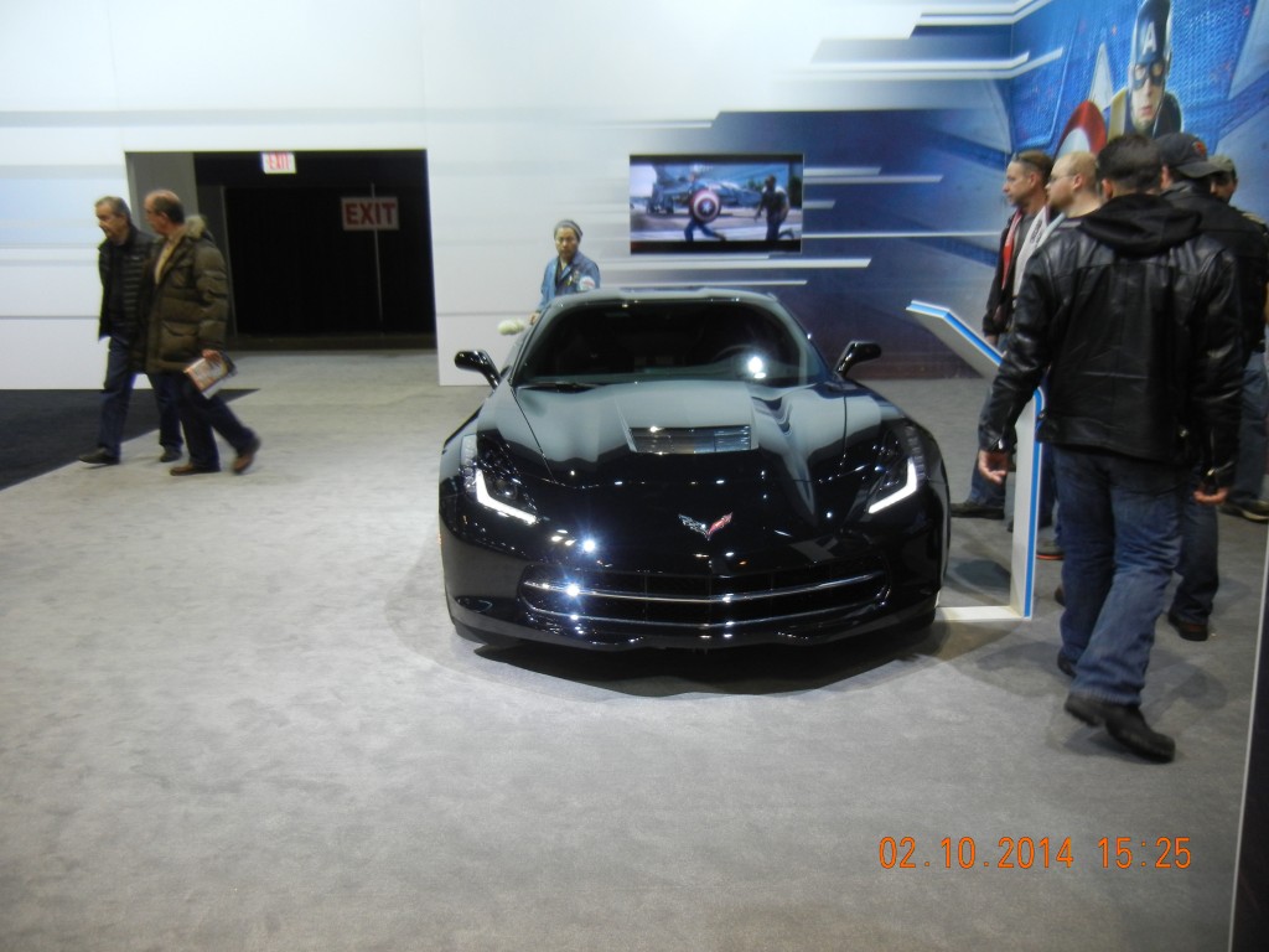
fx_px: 1100
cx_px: 634
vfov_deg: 46.8
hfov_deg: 60.0
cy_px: 476
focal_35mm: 30
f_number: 3.5
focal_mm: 5.4
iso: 326
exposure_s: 1/61.2
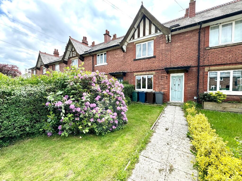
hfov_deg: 102.1
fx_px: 98
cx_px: 121
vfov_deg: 85.7
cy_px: 90
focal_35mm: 14
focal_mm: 2.22
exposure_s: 1/430
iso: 40
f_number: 2.2
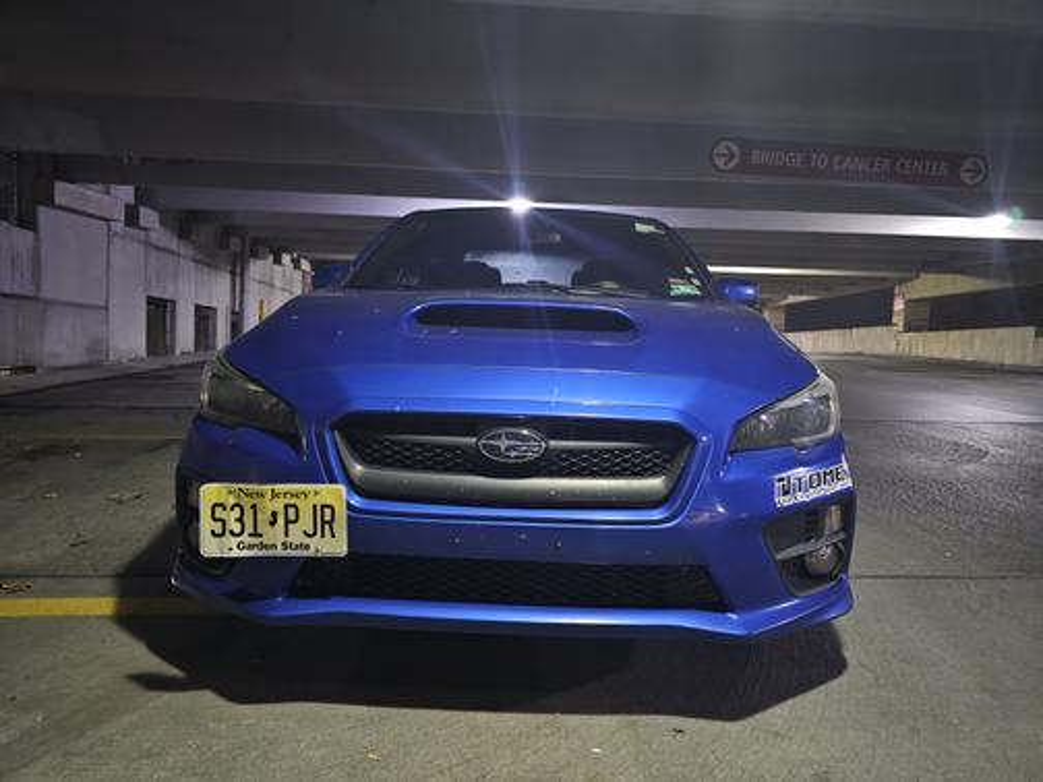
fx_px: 693
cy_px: 391
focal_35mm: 23
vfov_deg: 58.9
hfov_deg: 73.9
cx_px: 522
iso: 1250
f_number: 1.7
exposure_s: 1/15
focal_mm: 6.3
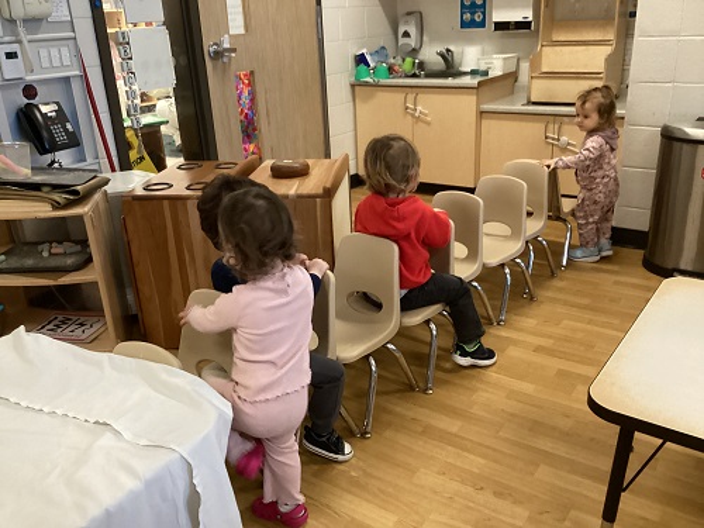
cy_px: 264
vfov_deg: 45.4
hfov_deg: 58.4
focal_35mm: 31
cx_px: 352
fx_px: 630
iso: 500
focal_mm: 3.3
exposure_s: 1/30
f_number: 2.4
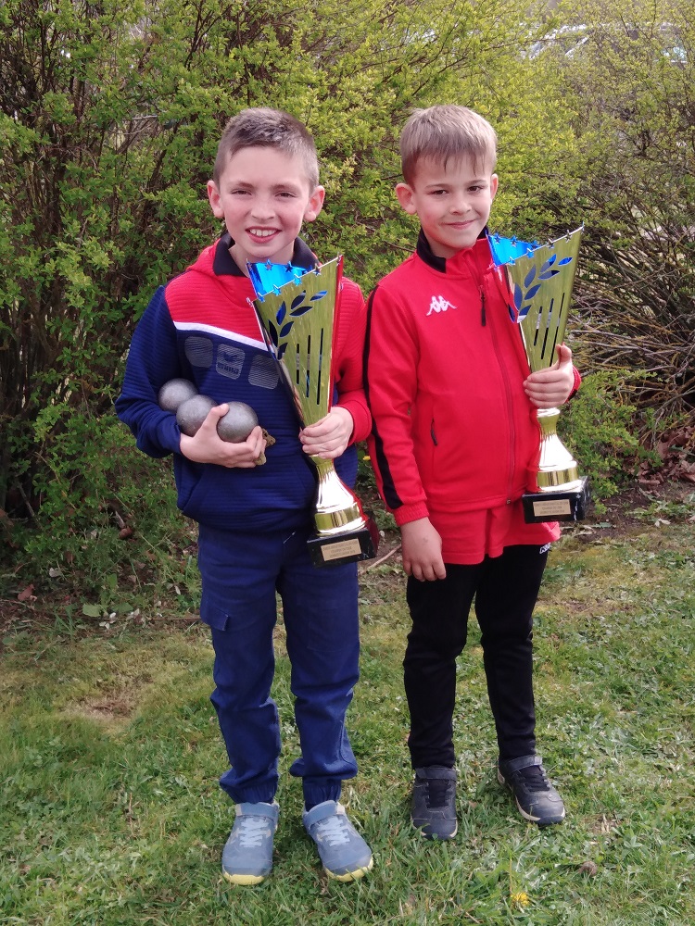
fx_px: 696
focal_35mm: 26
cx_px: 348
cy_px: 463
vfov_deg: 67.3
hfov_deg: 53.1
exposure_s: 1/310
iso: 100
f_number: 2.2
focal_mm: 3.46
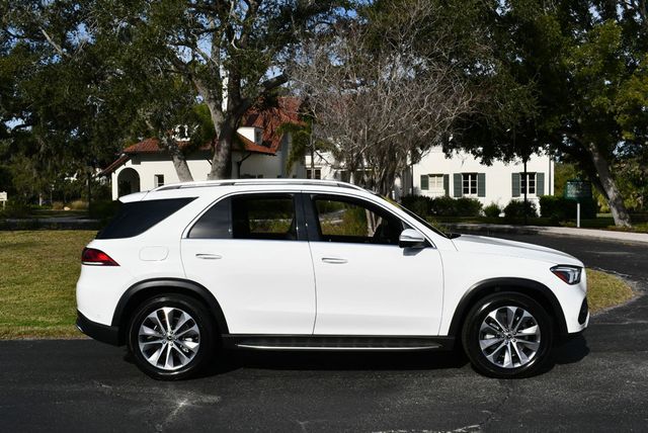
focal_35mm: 44
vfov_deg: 30.6
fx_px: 793
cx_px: 324
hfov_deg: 44.5
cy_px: 216
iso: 100
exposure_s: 1/400
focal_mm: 22
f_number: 10
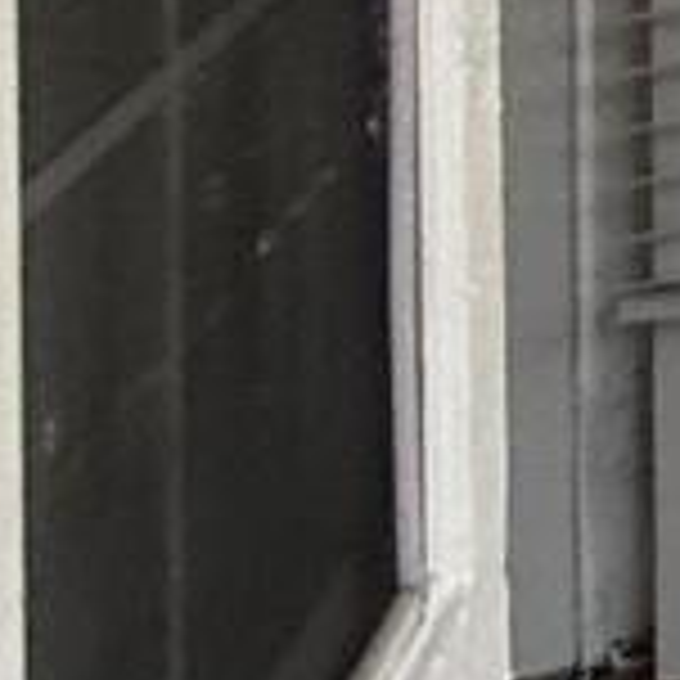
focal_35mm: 131
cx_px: 3368
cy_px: -743
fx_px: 2911
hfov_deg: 6.4
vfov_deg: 11.7
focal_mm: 2.22
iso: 64
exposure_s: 1/284
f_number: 2.2
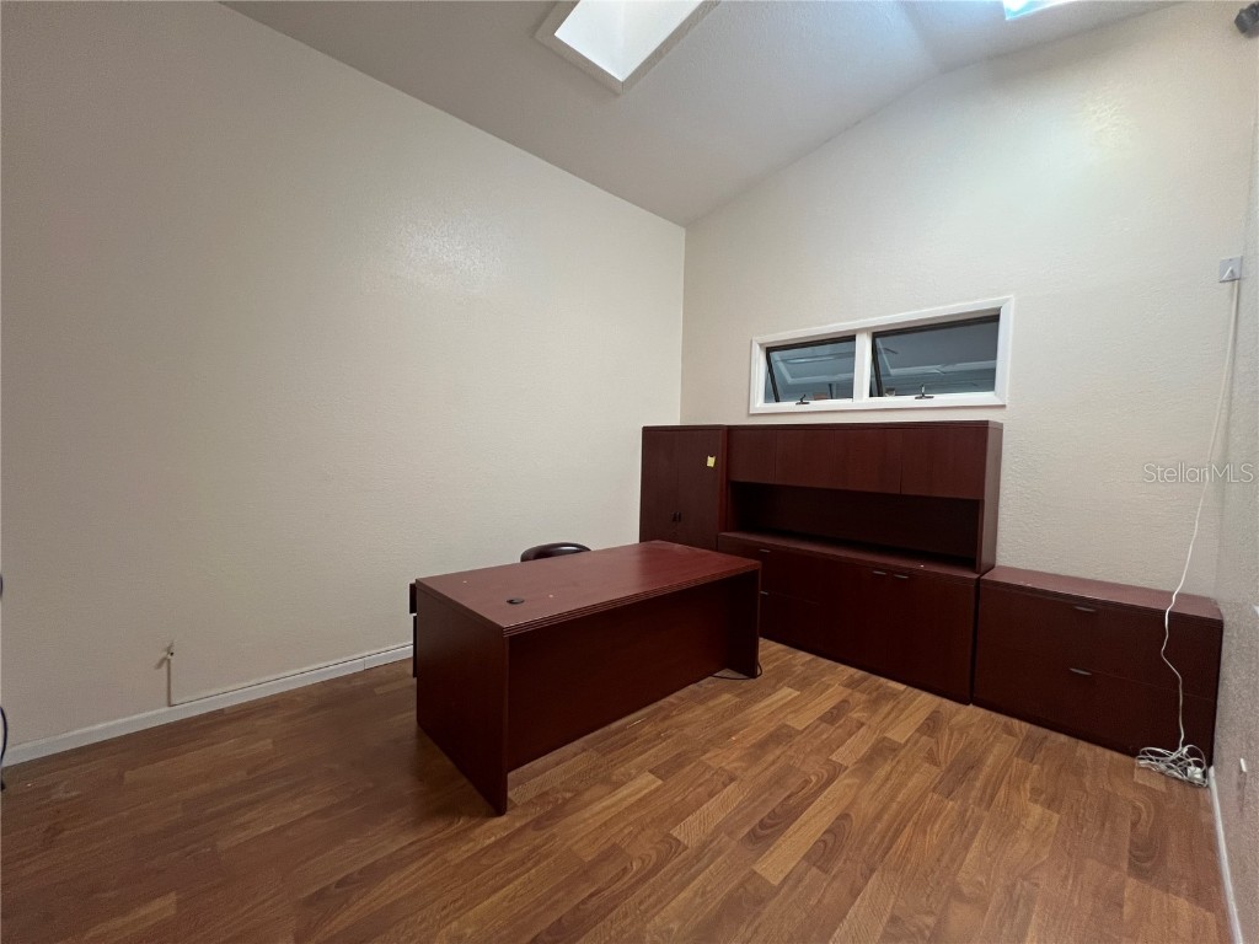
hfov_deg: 106.2
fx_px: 473
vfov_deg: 89.9
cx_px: 630
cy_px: 472
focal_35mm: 13
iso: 200
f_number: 1.8
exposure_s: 1/60
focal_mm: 1.57
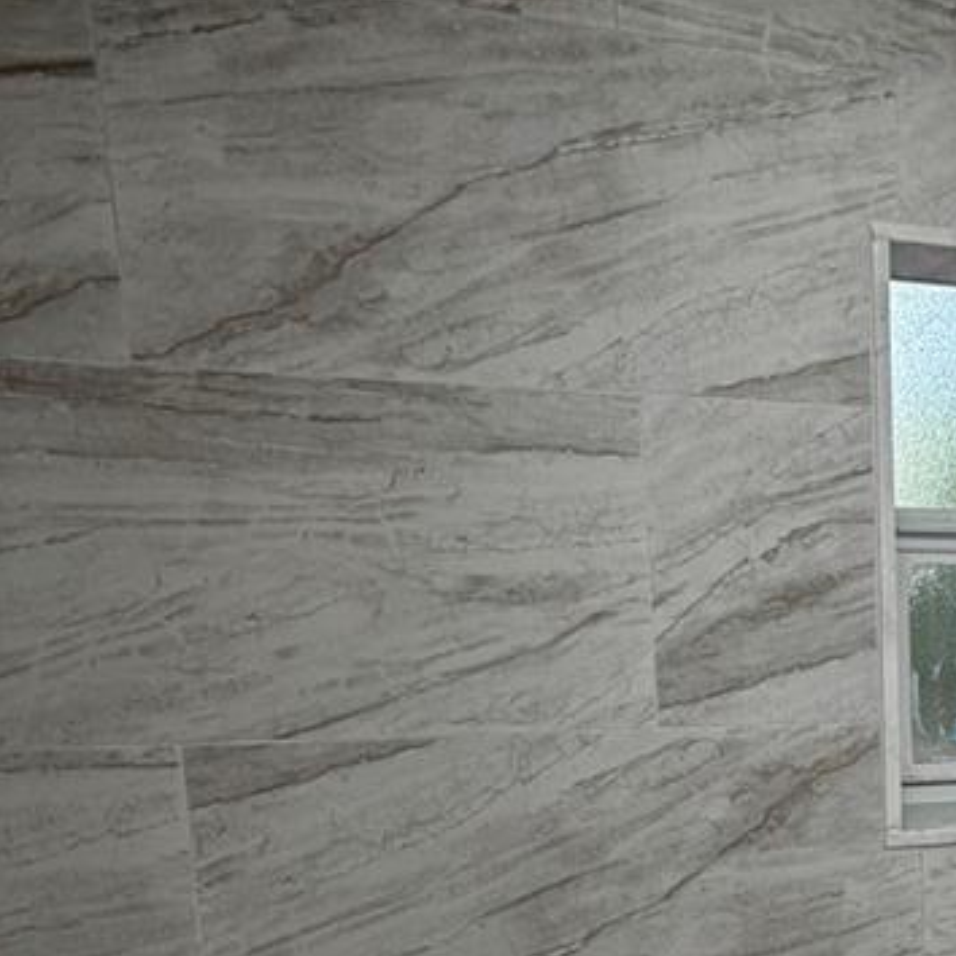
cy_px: 786
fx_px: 1312
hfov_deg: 31.8
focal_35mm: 42
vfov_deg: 38.3
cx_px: 1207
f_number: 2.2
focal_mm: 2.22
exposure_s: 1/120
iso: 160
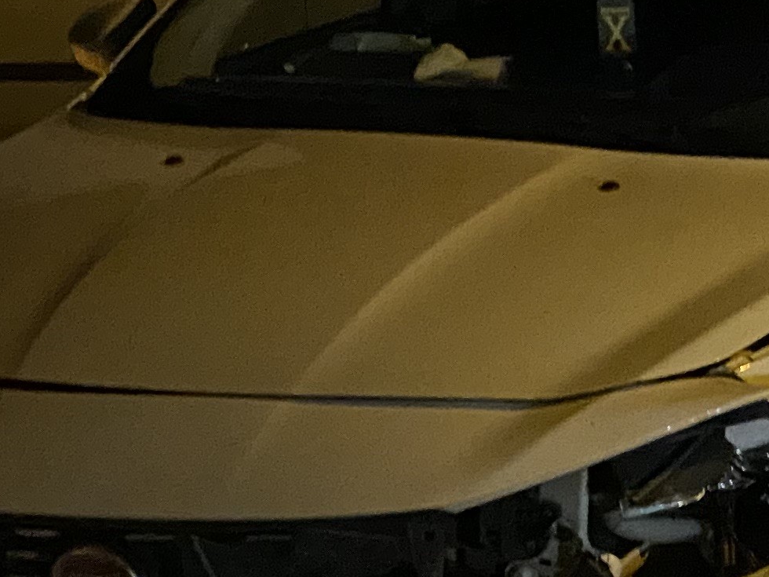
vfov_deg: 13.8
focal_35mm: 107
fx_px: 2377
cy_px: 461
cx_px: 1073
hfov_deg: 17.0
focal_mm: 4.25
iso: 1600
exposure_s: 1/17
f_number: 1.8
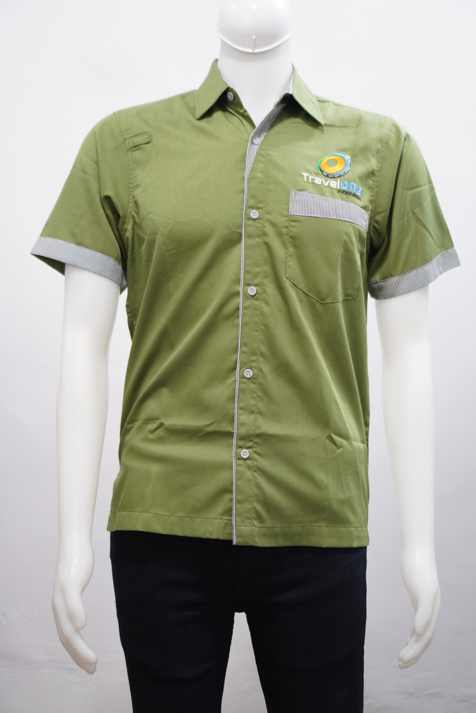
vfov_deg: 37.9
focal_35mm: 52
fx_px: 1041
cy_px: 356
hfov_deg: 25.8
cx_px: 238
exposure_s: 1/125
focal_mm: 35
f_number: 1.8
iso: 800
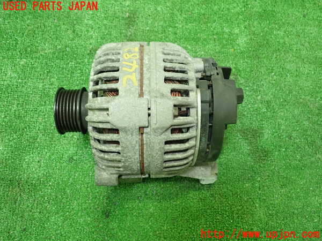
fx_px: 279
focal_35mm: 30
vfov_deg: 46.8
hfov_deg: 60.0
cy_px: 120
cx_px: 161
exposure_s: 1/50
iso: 800
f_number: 2.3
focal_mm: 5.5
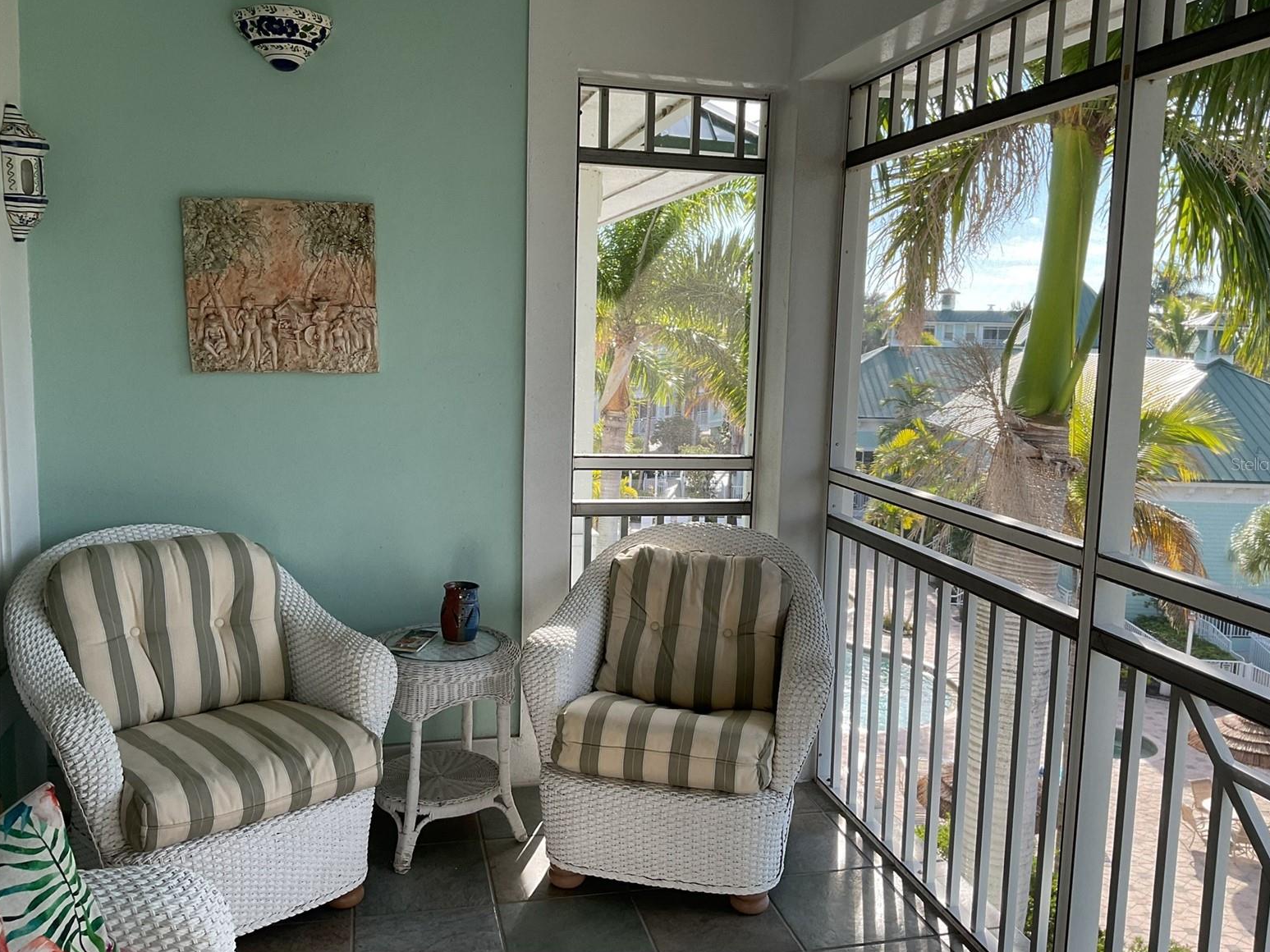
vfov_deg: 46.8
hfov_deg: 60.0
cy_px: 464
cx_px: 652
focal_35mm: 30
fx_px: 1101
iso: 16
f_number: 1.8
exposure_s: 1/260
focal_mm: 3
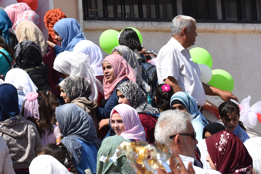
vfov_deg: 9.7
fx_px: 1010
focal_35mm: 139
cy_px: -55
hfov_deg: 14.4
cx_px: -24
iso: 200
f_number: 8
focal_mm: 35
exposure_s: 1/500
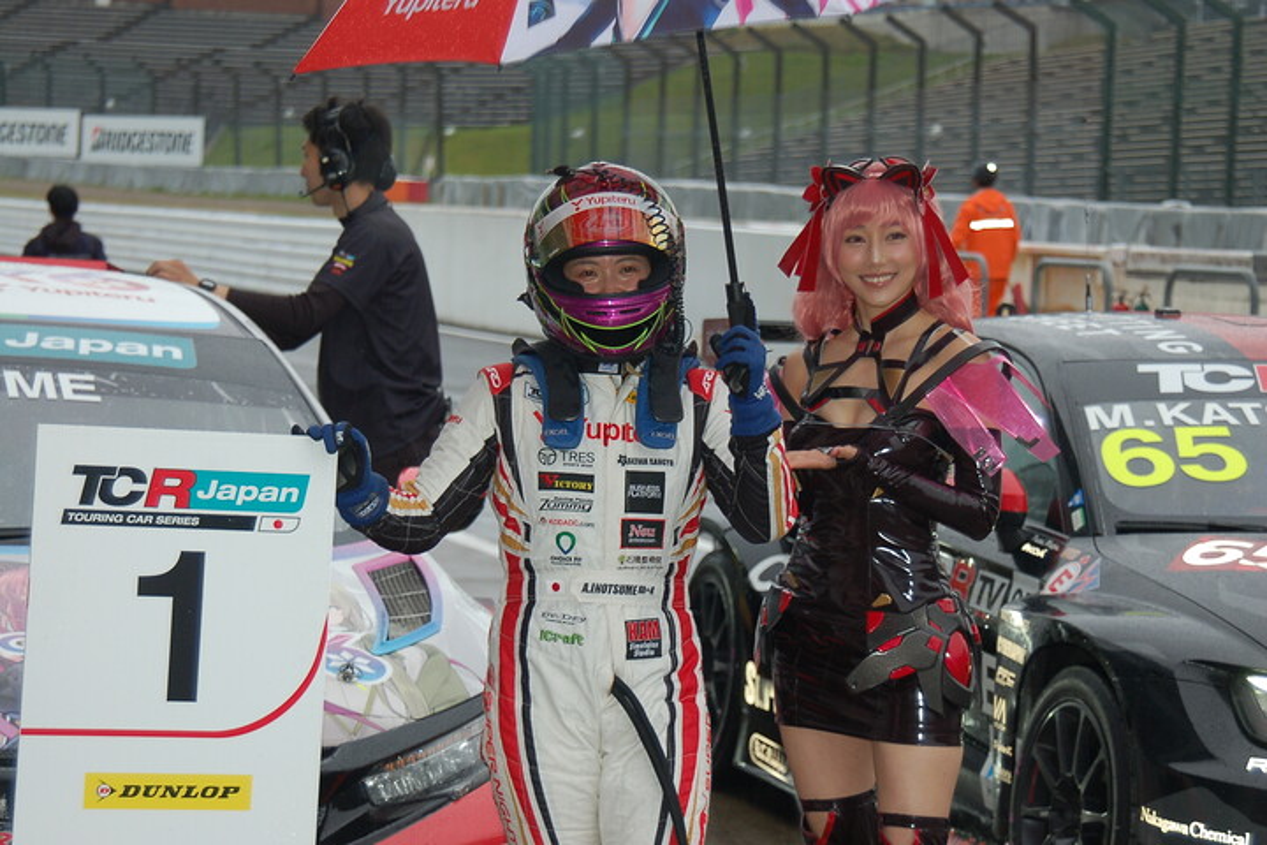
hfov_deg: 18.2
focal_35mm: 112
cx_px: 634
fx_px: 3959
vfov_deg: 12.2
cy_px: 422
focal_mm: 75
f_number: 5.3
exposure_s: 1/60
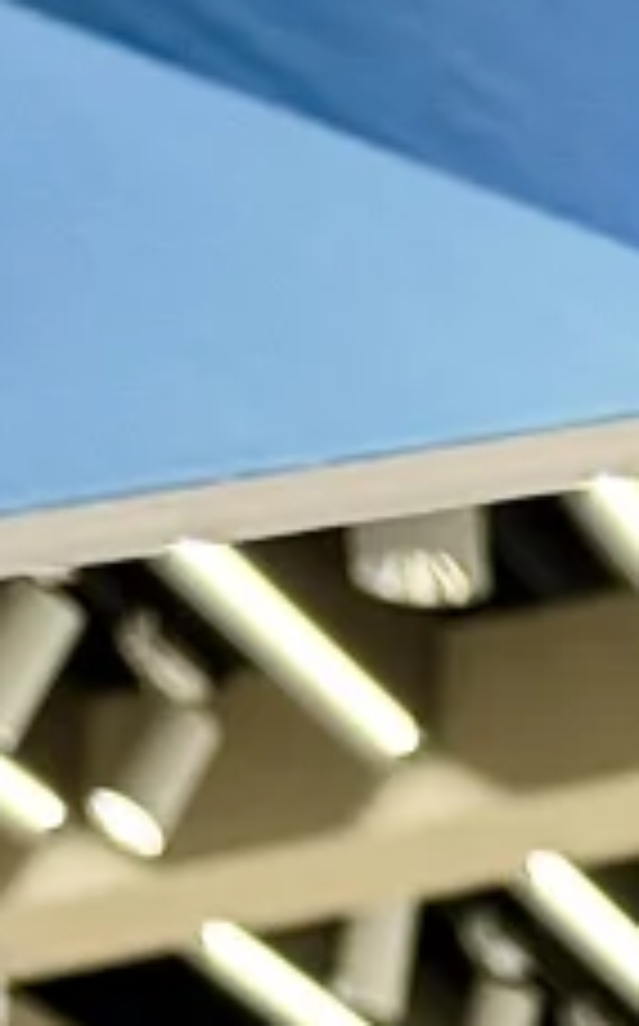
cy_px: 3010
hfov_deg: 6.8
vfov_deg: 10.0
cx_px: 2282
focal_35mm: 161
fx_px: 4497
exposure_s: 1/100
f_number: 1.78
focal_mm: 6.76
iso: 125
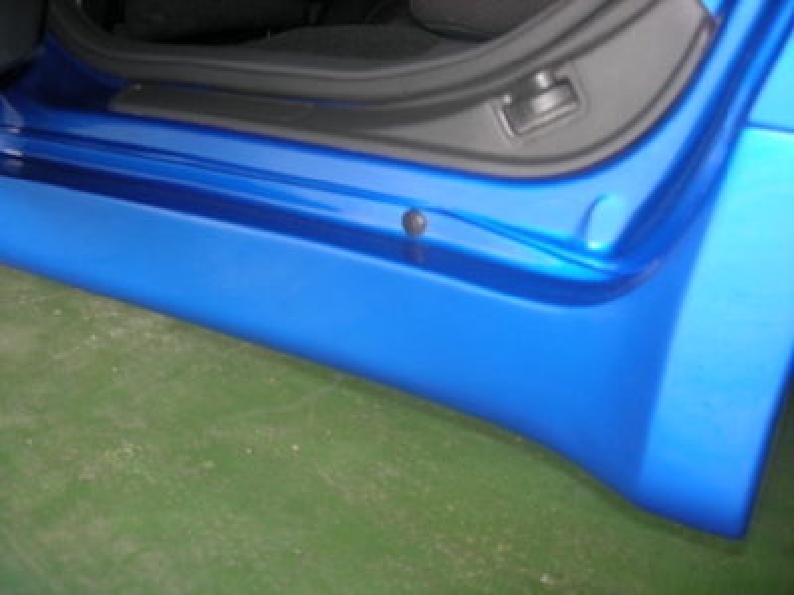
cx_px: 397
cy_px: 298
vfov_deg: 37.7
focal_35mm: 38
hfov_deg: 49.0
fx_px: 872
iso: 64
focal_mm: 7.8
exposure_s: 1/30
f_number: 2.8
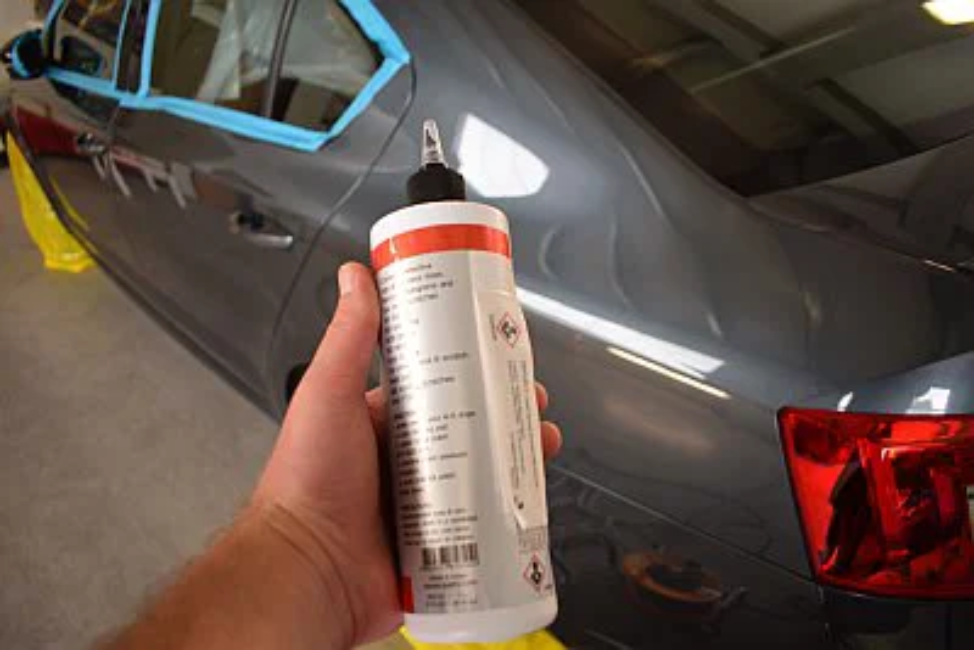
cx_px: 487
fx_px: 731
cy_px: 325
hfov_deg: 67.4
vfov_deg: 48.0
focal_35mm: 27
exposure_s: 1/60
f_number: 4
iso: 450
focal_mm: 18
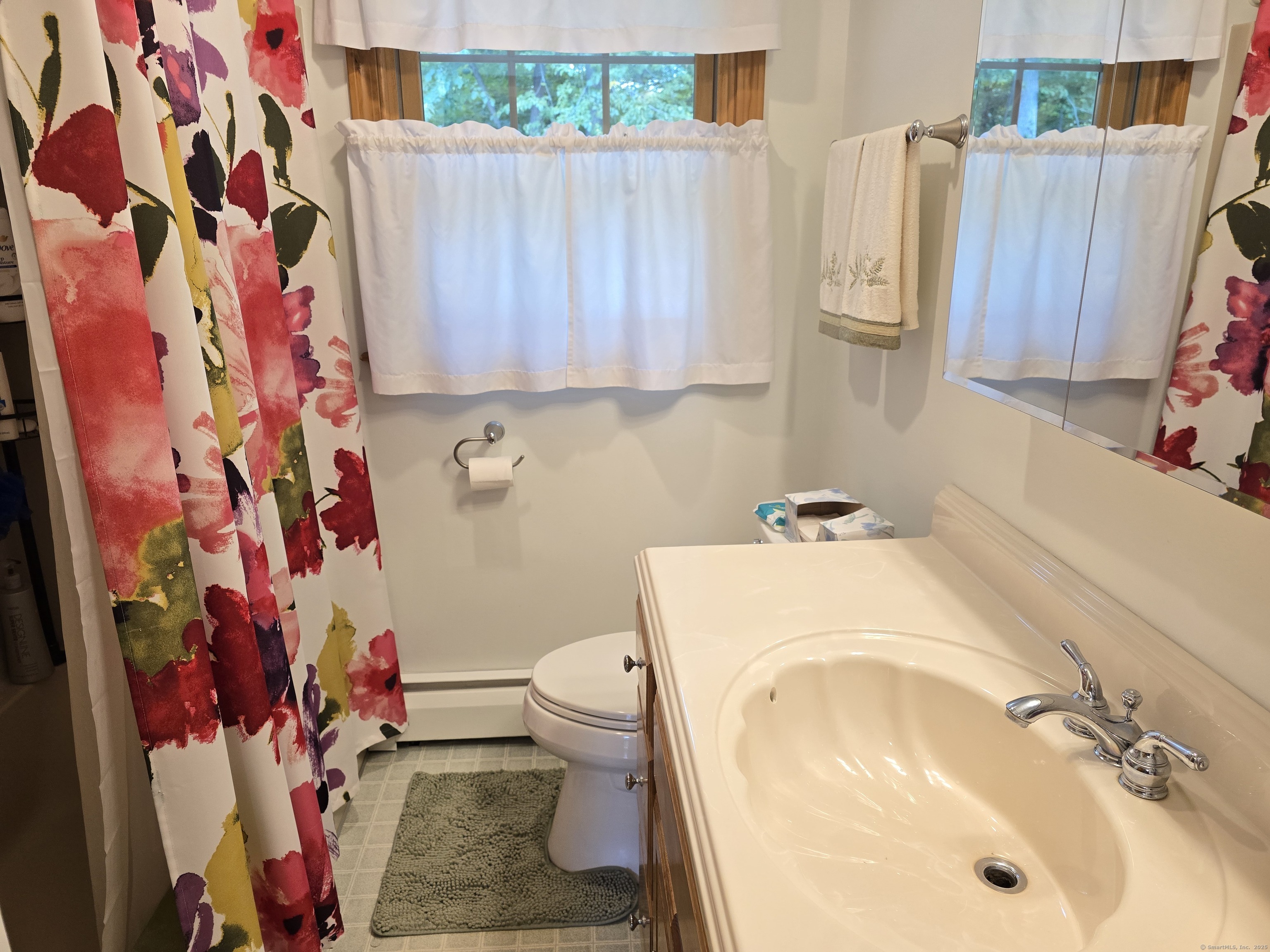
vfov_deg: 58.9
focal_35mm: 23
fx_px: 844
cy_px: 476
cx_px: 635
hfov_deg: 73.9
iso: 160
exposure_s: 1/120
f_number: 1.7
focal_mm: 6.3
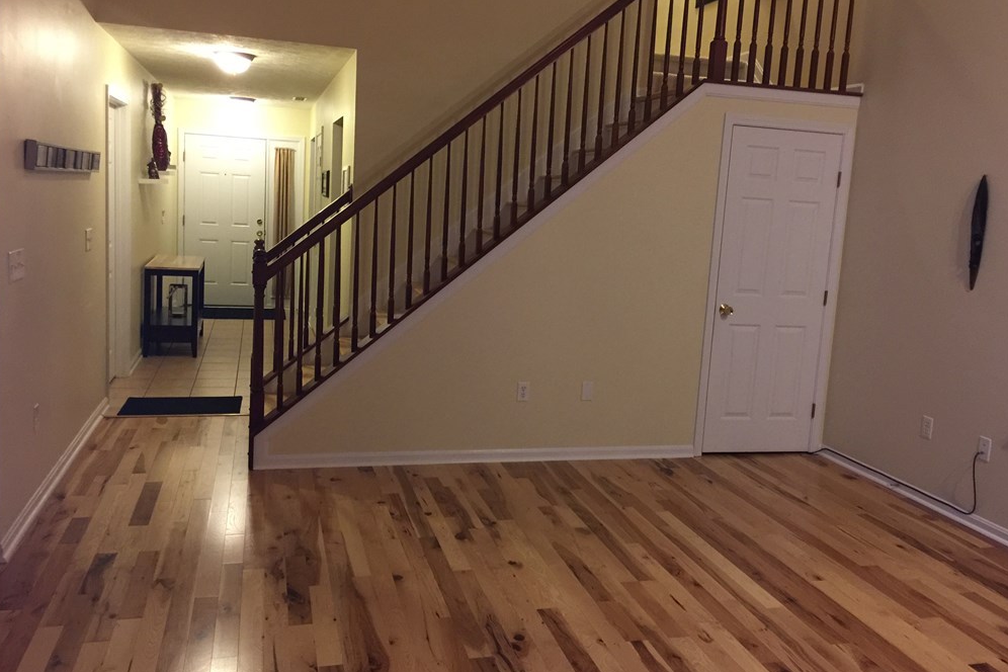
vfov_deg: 42.3
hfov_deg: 60.3
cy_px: 322
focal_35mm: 31
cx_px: 510
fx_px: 868
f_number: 2.2
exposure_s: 1/10
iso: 125
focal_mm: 4.15
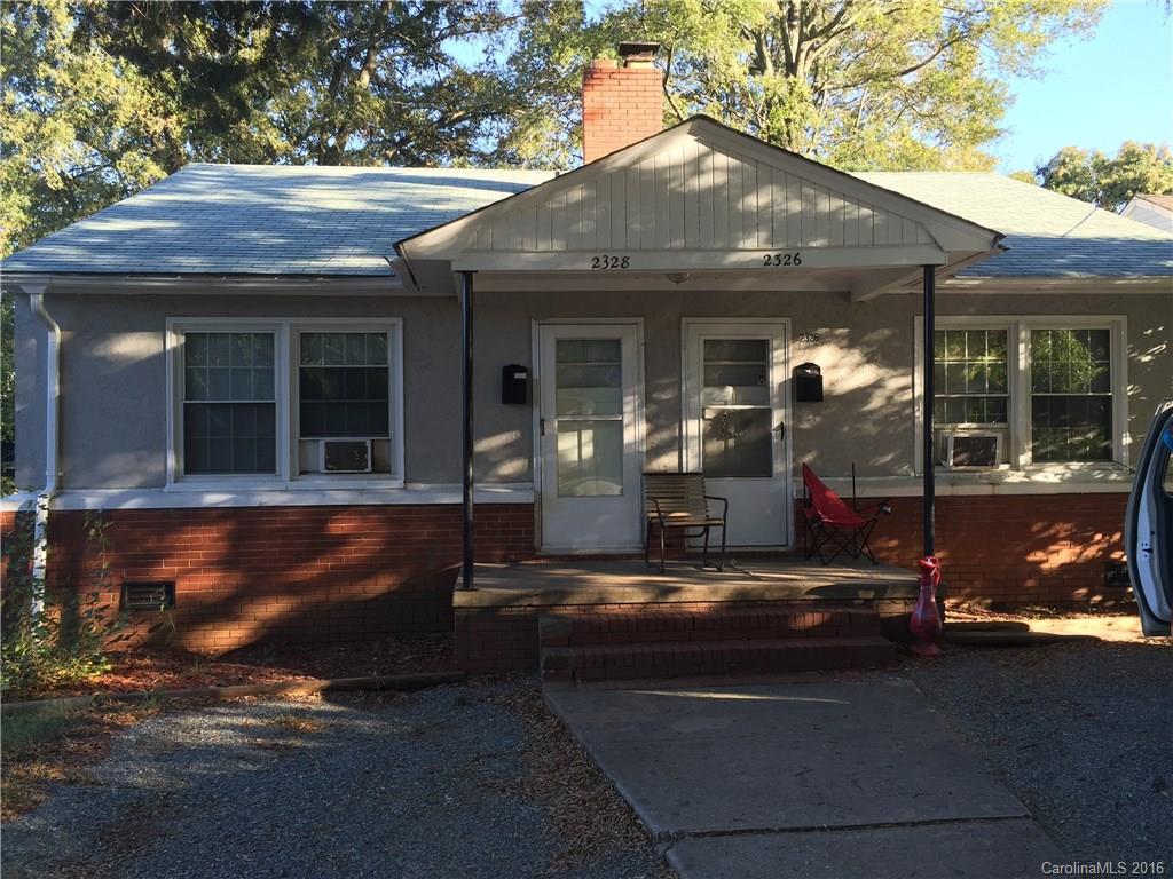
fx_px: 983
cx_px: 586
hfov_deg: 61.7
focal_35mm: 29
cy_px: 440
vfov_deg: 48.2
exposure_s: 1/120
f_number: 2.2
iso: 32
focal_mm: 4.15
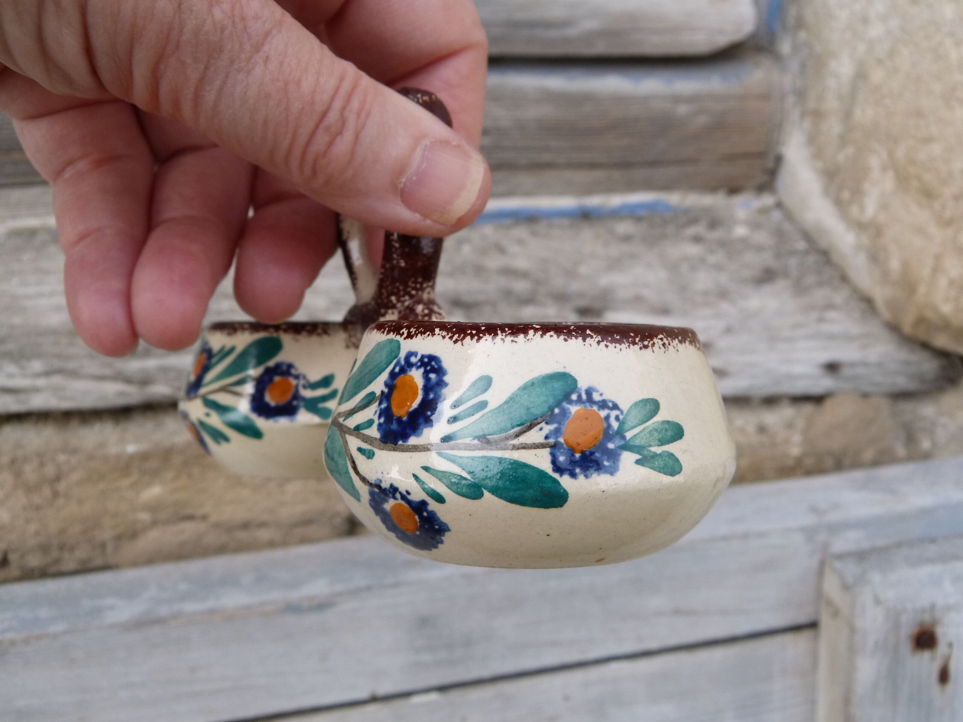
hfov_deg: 54.0
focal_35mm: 34
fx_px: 946
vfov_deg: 41.8
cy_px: 361
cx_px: 482
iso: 160
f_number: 4
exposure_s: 1/250
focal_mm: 6.2
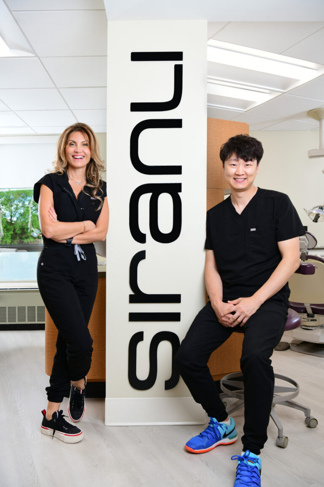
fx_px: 418
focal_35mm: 31
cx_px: 162
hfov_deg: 42.3
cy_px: 244
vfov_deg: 60.3
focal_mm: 31
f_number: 5
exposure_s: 1/30
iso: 100
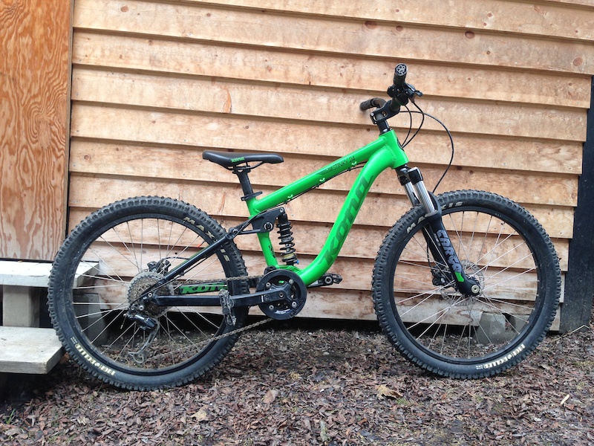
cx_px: 297
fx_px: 566
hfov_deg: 55.4
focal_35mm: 33
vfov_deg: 42.9
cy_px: 223
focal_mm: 4.12
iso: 50
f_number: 2.4
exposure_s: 1/140
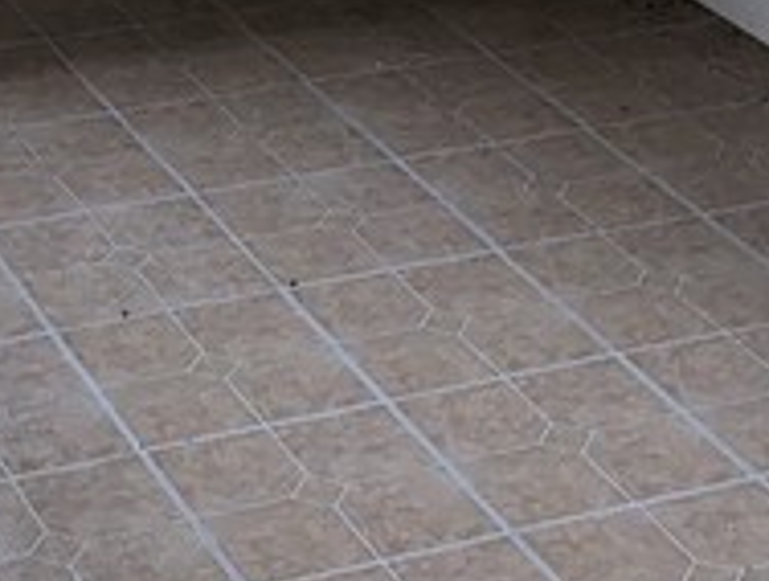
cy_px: -614
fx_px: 2895
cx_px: 272
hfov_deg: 15.1
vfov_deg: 10.5
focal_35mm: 130
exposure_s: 1/171
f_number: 1.85
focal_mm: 6.81
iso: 753
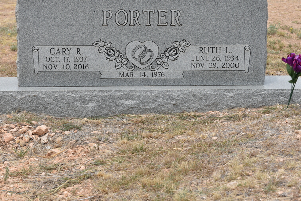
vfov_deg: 8.6
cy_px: 78
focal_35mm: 160
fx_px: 1337
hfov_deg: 12.8
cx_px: 141
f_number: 9
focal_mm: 122
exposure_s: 1/320
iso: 100
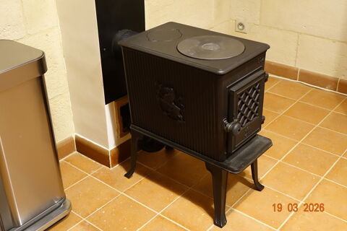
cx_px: 174
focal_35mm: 46
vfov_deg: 29.2
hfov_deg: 42.7
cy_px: 116
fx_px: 443
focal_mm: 16.76
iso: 800
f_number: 2.8
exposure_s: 1/20
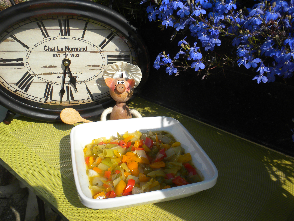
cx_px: 147
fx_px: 314
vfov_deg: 38.7
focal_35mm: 37
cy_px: 110
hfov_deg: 50.1
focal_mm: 6.6
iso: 64
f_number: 10
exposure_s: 1/129
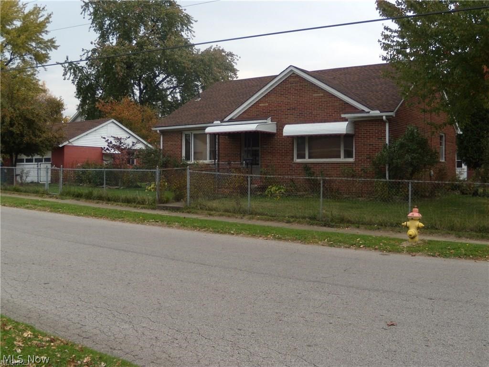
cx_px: 244
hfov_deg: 51.4
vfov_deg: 39.7
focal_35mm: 36
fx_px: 509
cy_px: 184
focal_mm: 6.4
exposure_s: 1/320
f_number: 3.6
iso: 80
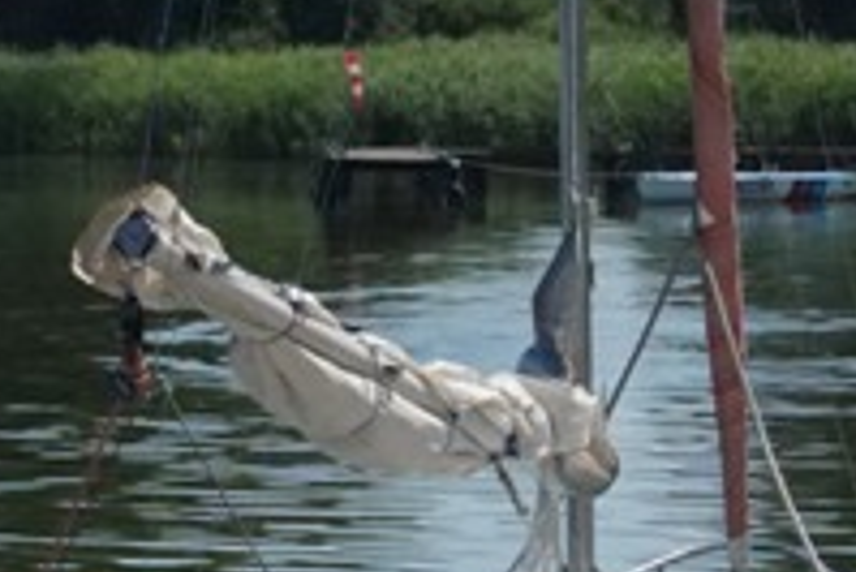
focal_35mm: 271
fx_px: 6438
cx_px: 1514
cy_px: 170
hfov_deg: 7.4
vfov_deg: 5.1
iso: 1600
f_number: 10
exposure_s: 1/3200
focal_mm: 35
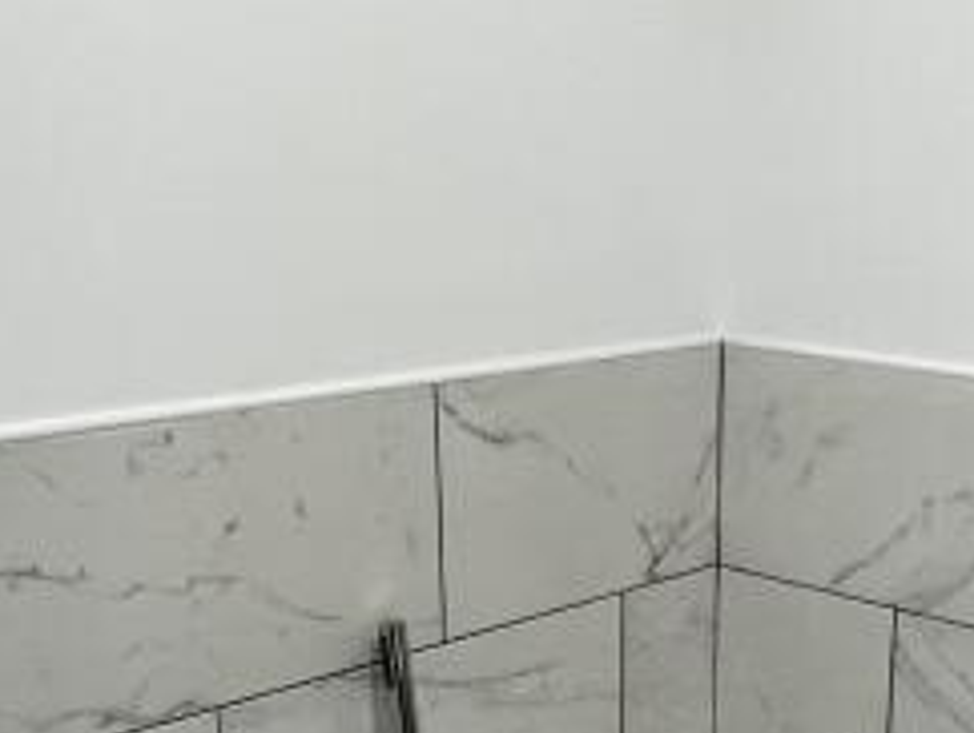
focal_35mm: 55
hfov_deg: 34.2
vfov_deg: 25.7
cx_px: 728
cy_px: 669
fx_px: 1549
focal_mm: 1.57
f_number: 1.8
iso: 200
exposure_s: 1/99
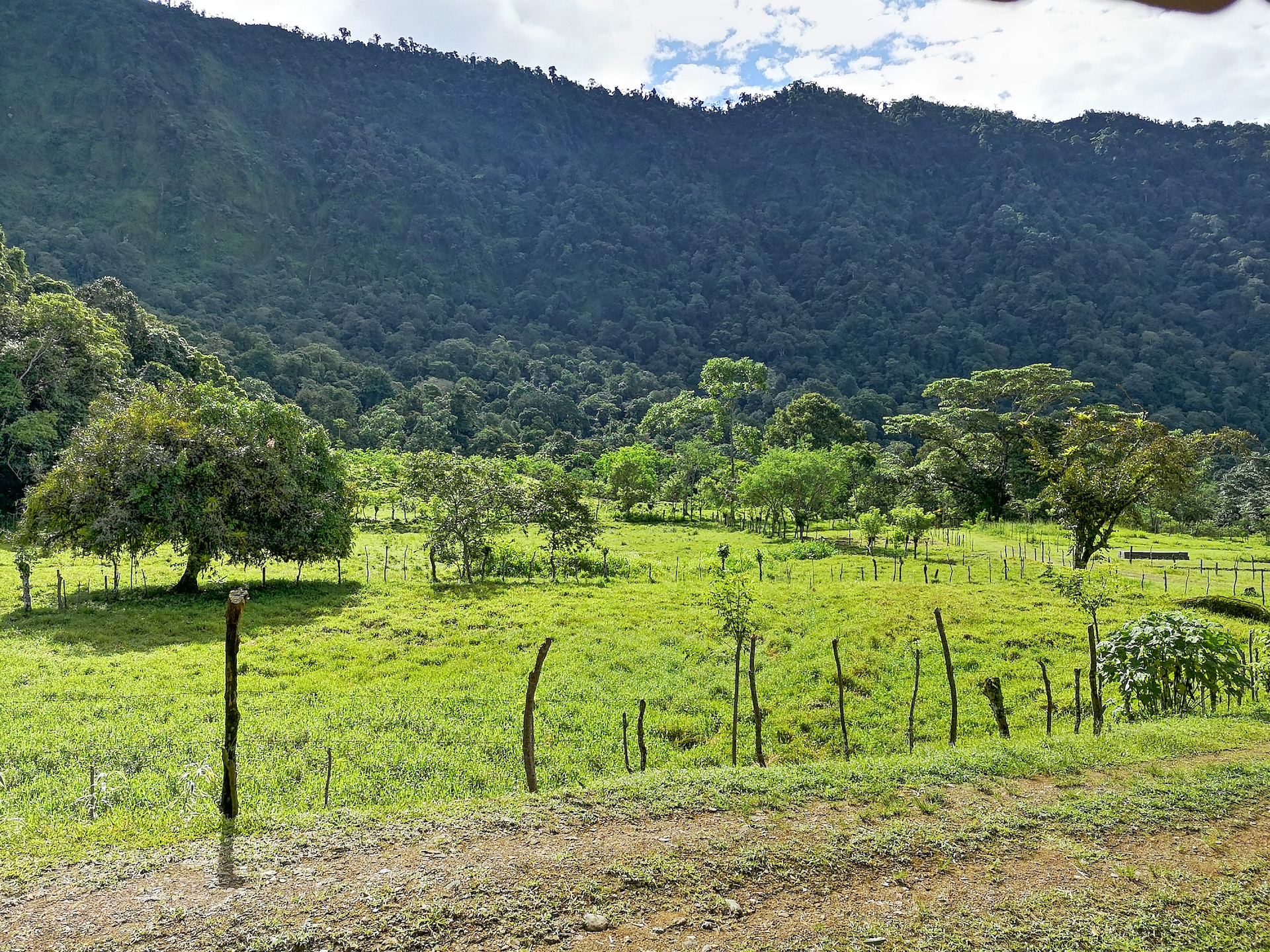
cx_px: 635
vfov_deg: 51.4
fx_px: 991
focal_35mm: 27
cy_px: 476
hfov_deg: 65.3
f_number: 1.8
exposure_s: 3
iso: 50
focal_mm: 3.95
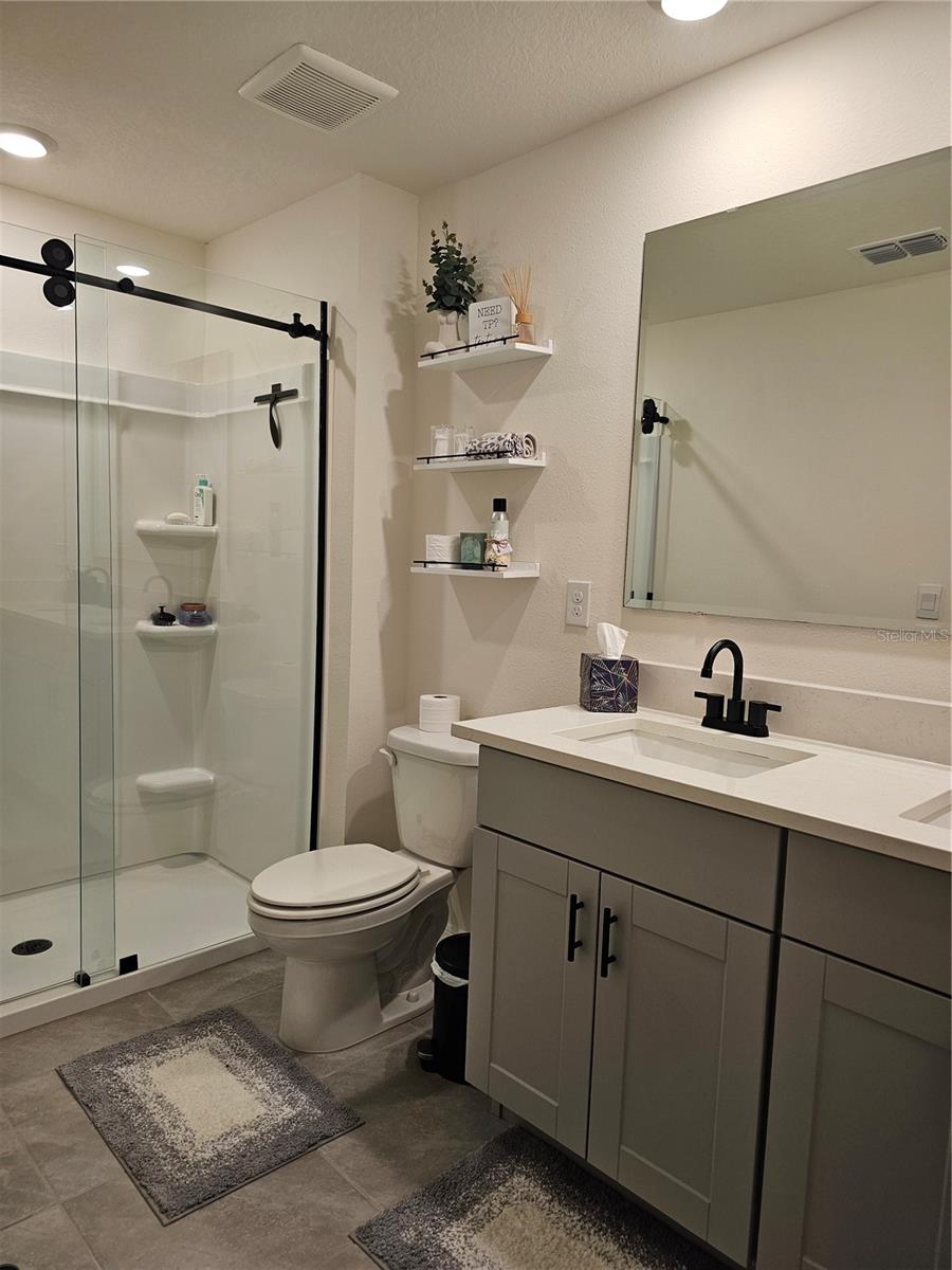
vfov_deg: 73.9
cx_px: 476
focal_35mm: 23
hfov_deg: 58.9
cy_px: 635
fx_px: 843
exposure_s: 1/120
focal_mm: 6.3
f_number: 1.7
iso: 125
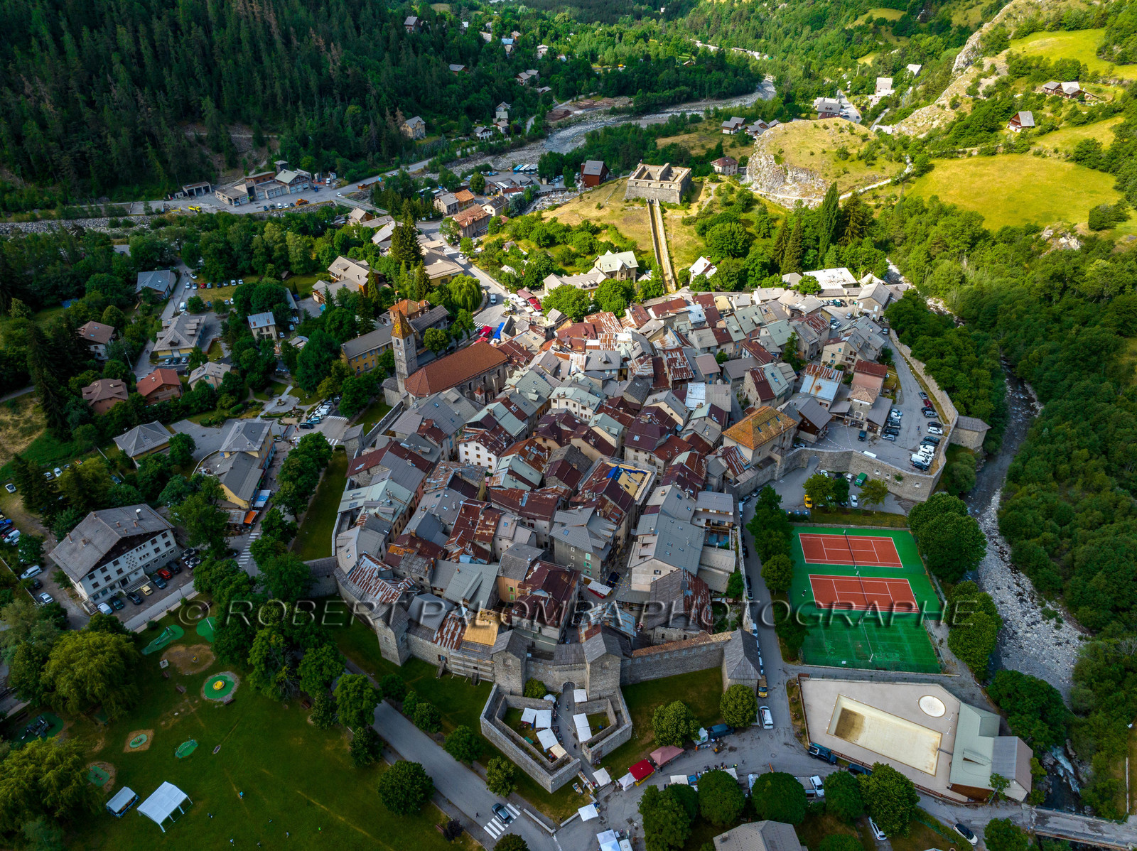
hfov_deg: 71.6
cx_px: 568
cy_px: 426
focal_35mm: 24
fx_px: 788
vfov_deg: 56.8
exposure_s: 1/320
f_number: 9
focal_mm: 12.3
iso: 200
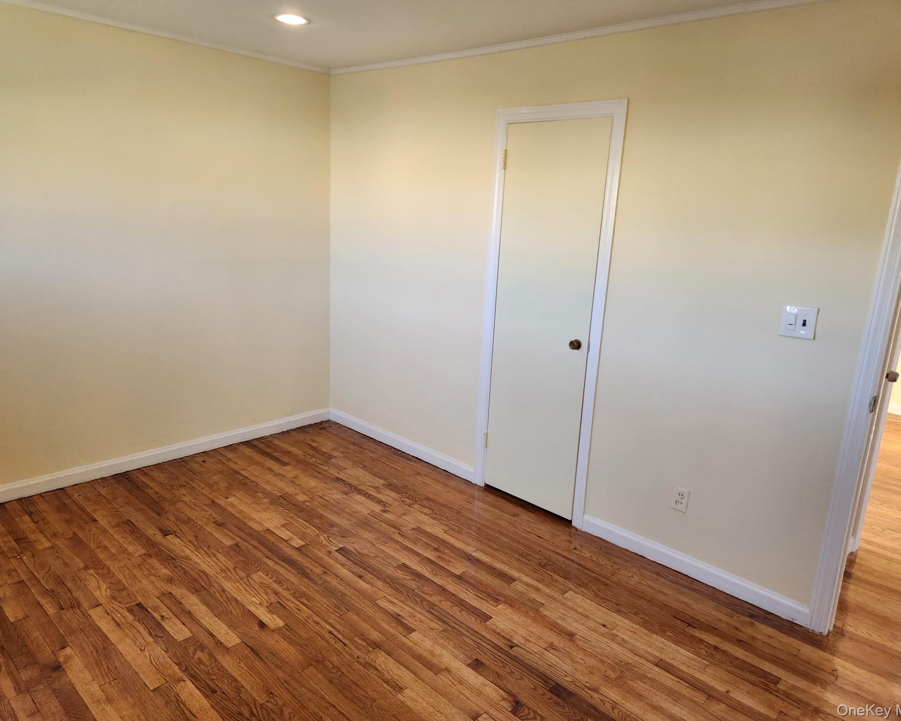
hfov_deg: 70.3
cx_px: 451
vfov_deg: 58.8
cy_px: 360
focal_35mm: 24
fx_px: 640
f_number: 1.8
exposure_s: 1/180
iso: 200
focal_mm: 5.4
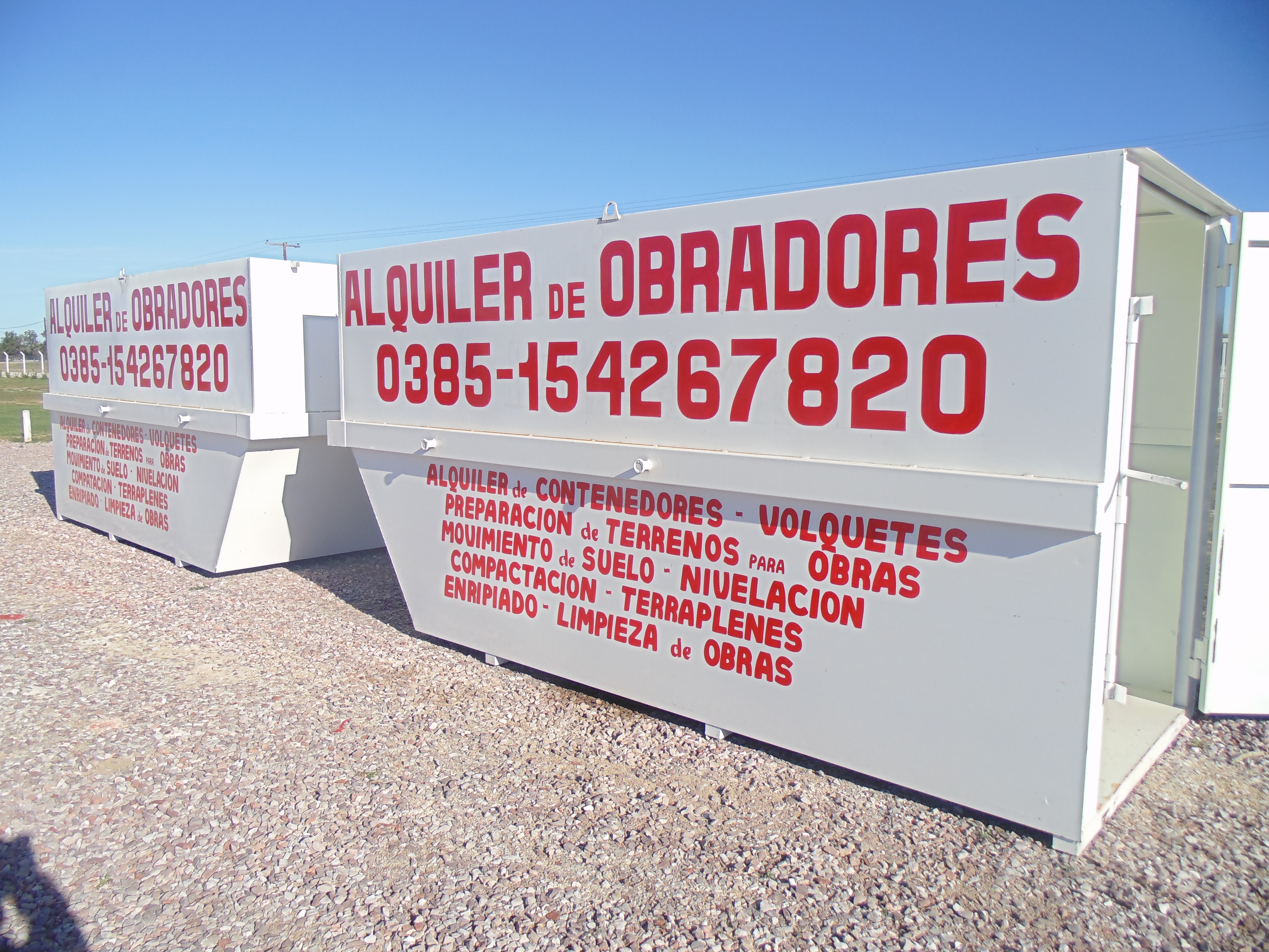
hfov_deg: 69.4
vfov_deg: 54.9
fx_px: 916
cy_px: 476
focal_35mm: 25
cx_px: 634
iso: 80
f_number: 3.1
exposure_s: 1/1000
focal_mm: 4.5
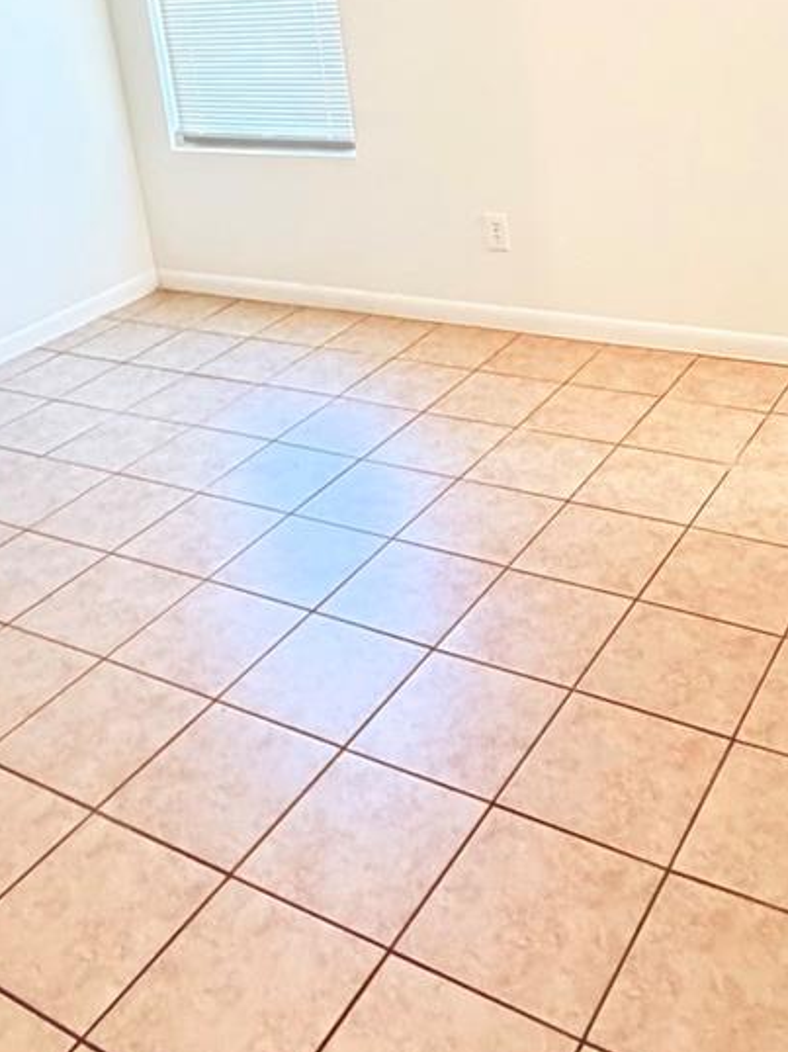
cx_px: 450
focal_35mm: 40
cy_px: 174
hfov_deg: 35.9
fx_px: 1215
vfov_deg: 44.0
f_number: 2.2
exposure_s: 1/60
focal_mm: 2.22
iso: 640
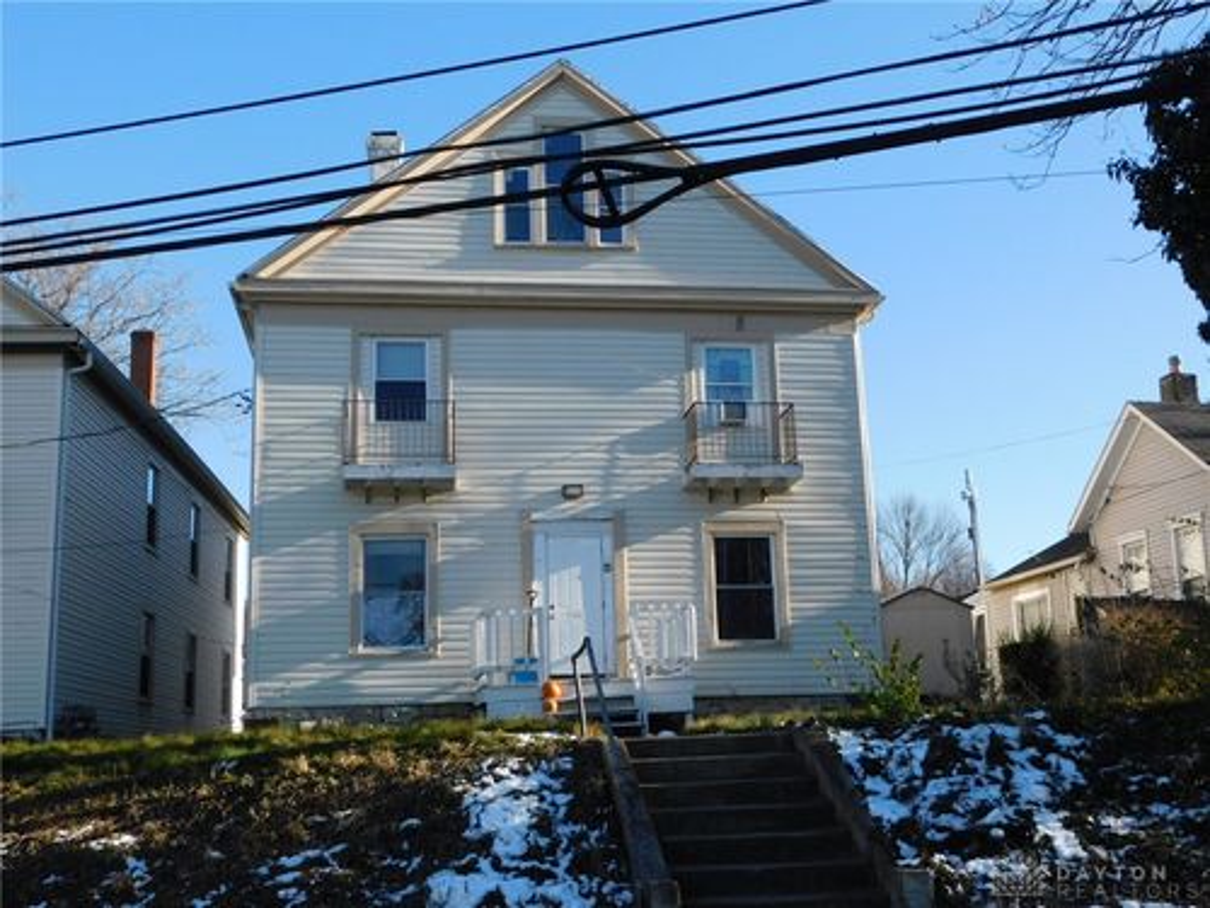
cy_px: 454
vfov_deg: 36.0
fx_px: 1398
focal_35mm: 40
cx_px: 605
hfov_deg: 46.8
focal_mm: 7.1
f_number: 3.6
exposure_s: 1/640
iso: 125
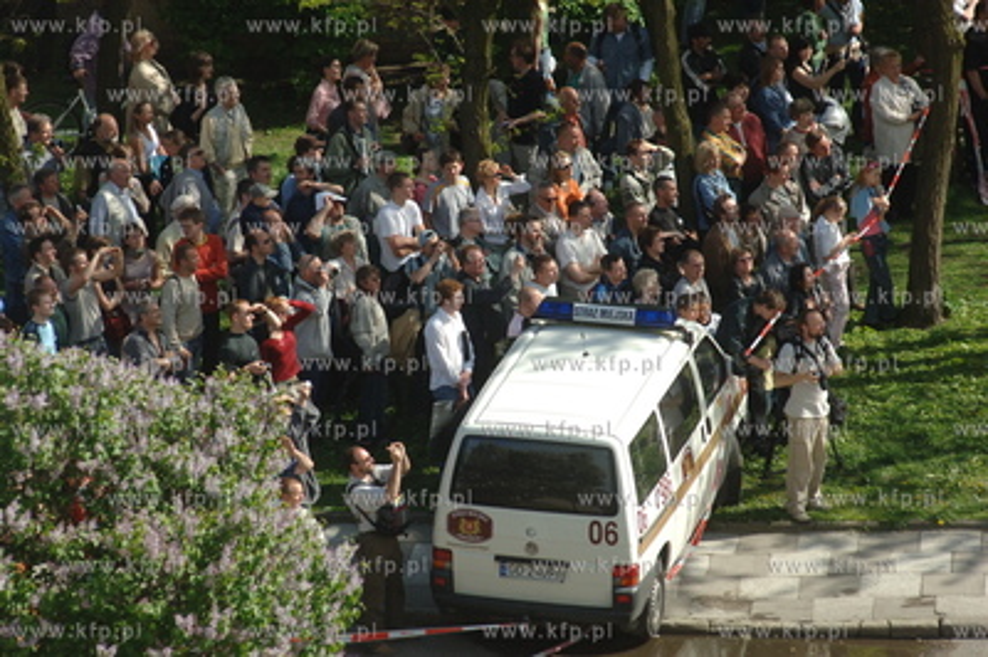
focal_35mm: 300
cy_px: 328
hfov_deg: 6.9
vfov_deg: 4.6
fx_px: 8226
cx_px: 494
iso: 400
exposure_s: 1/1250
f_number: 6.3
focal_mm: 200
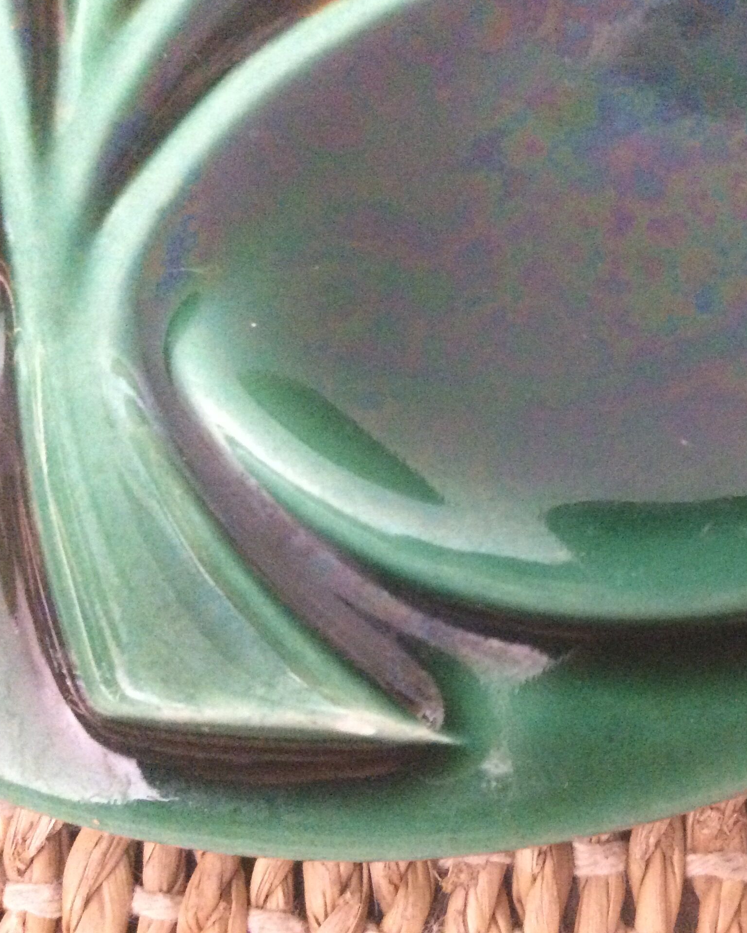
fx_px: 1161
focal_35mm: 42
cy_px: 464
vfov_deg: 43.8
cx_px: 606
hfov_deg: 34.5
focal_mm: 3.3
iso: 400
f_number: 2.4
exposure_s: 1/17
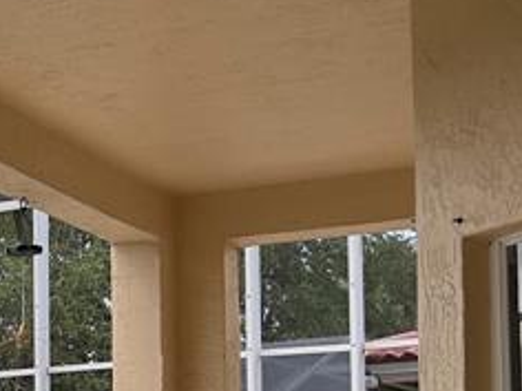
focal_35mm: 113
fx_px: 1704
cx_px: -290
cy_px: 497
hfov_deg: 15.8
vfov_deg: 12.7
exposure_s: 1/1295
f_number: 1.5
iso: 50
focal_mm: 5.7
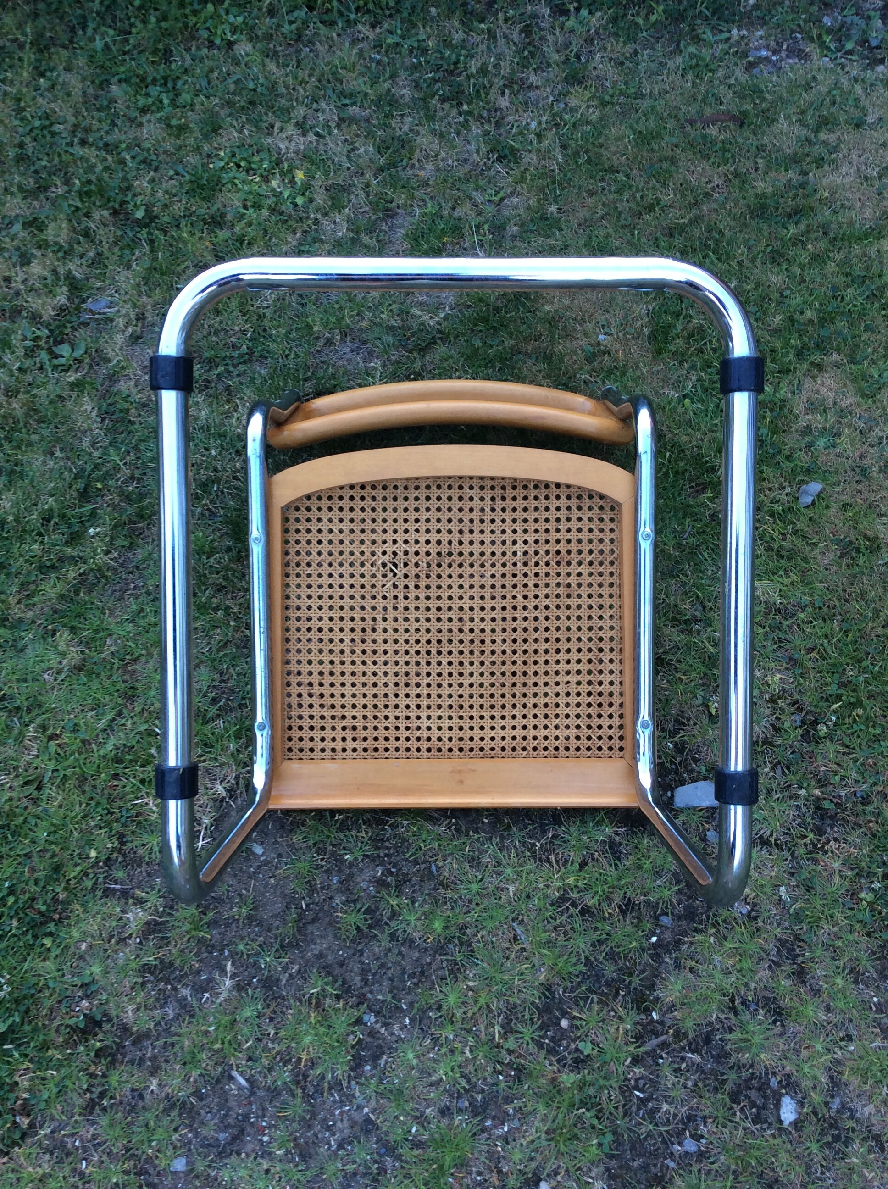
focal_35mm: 32
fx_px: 1097
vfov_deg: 56.9
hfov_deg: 44.1
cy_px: 594
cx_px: 444
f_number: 2.4
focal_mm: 3.3
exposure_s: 1/50
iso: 32
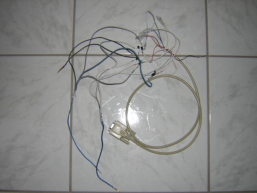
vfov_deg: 39.7
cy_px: 96
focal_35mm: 36
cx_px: 128
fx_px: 267
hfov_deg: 51.4
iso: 100
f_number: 2.6
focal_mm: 4.7
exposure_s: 1/60.1
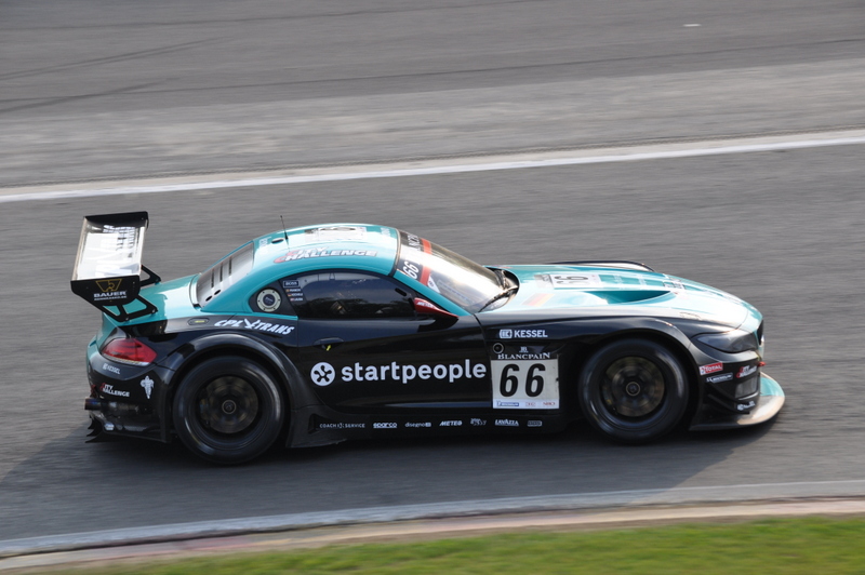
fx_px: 4177
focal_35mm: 174
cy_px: 288
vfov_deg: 7.9
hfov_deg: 11.8
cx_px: 432
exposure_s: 1/320
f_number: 9
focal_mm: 116
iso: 320
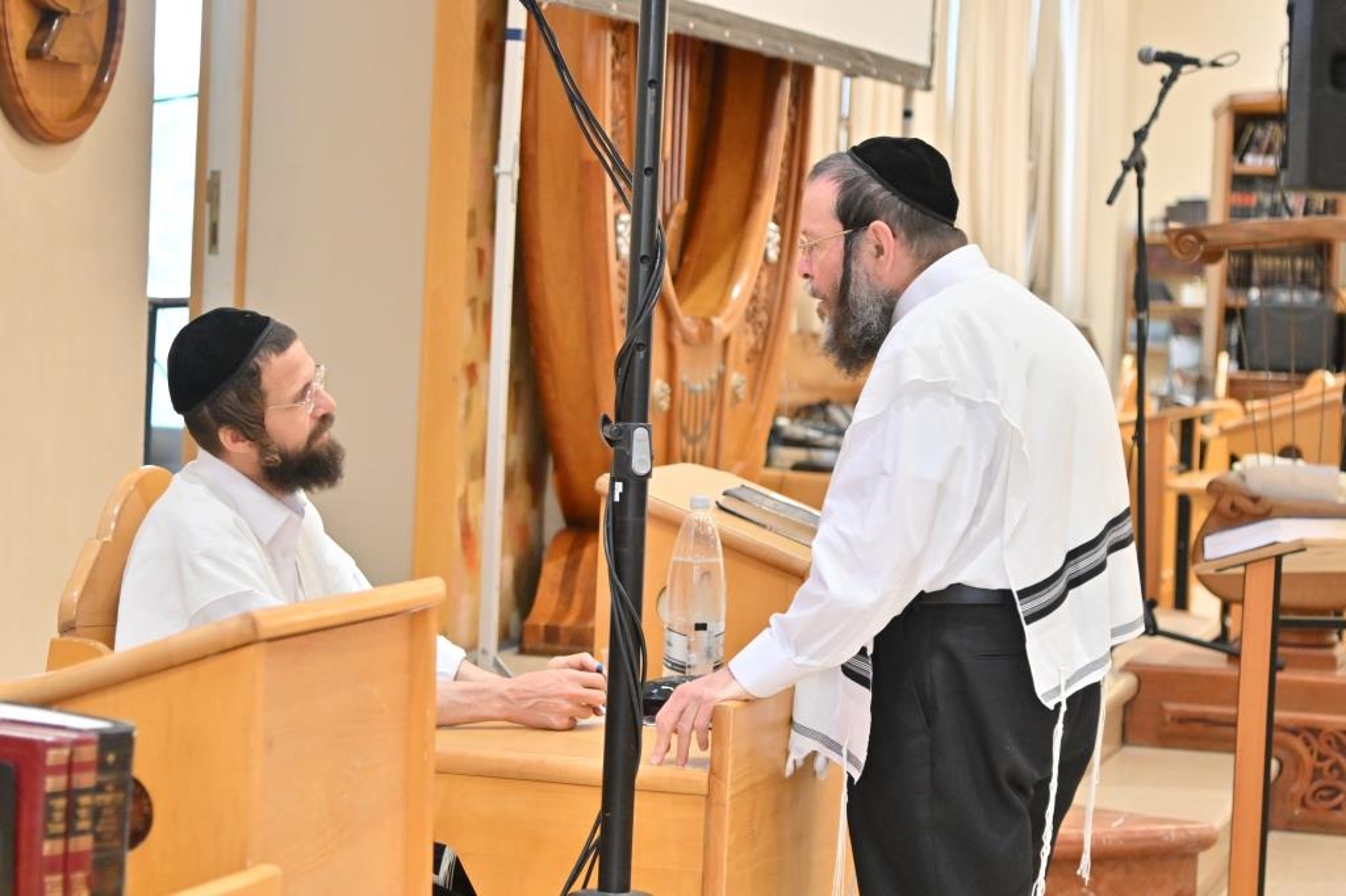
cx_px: 673
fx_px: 3625
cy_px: 448
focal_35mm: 97
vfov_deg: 14.1
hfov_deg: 21.0
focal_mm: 65
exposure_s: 1/250
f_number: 4
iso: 1250
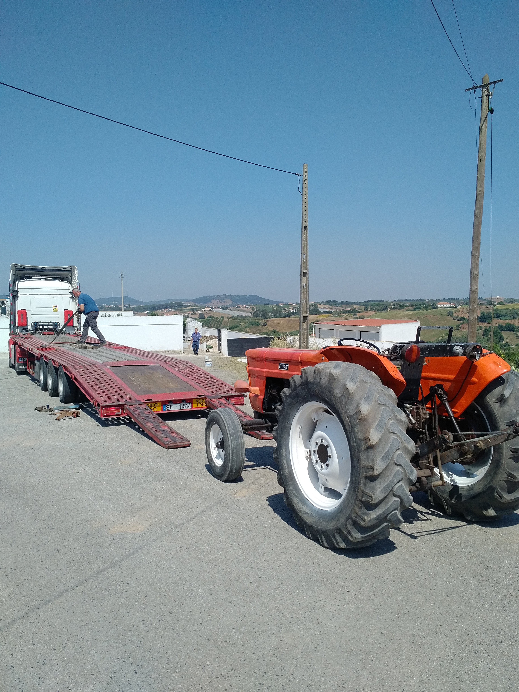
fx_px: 540
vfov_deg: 65.3
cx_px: 260
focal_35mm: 27
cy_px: 346
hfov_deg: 51.4
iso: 50
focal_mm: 4.75
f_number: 2.2
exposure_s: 1/1913
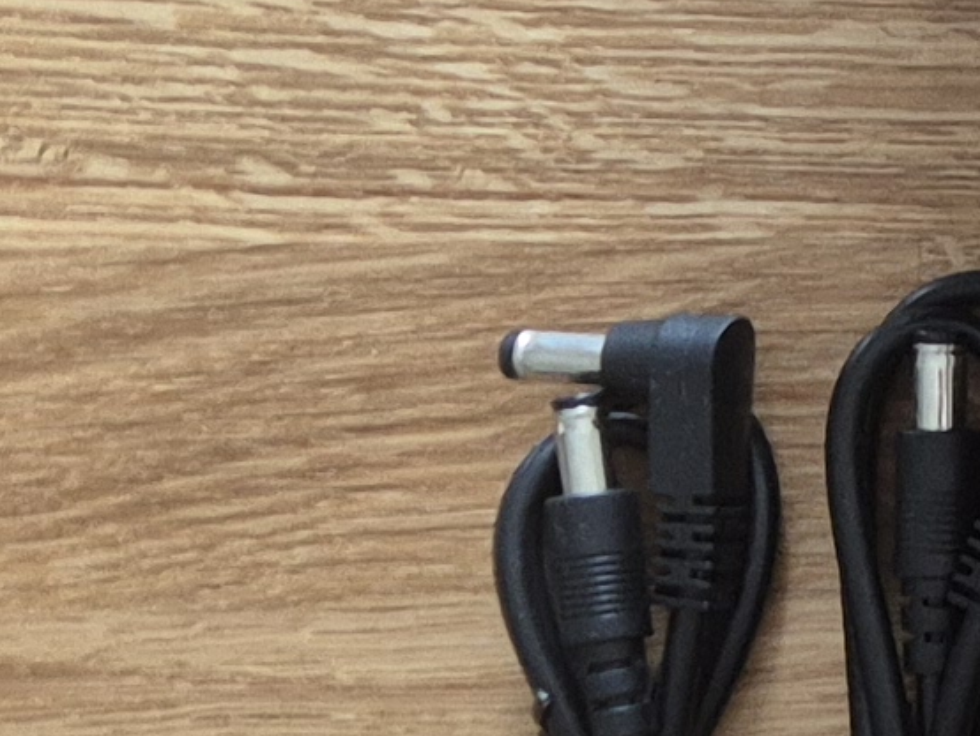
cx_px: 2565
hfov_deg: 10.0
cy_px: 396
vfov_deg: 8.9
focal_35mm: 166
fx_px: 4702
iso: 250
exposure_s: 1/100
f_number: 1.8
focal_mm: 5.4
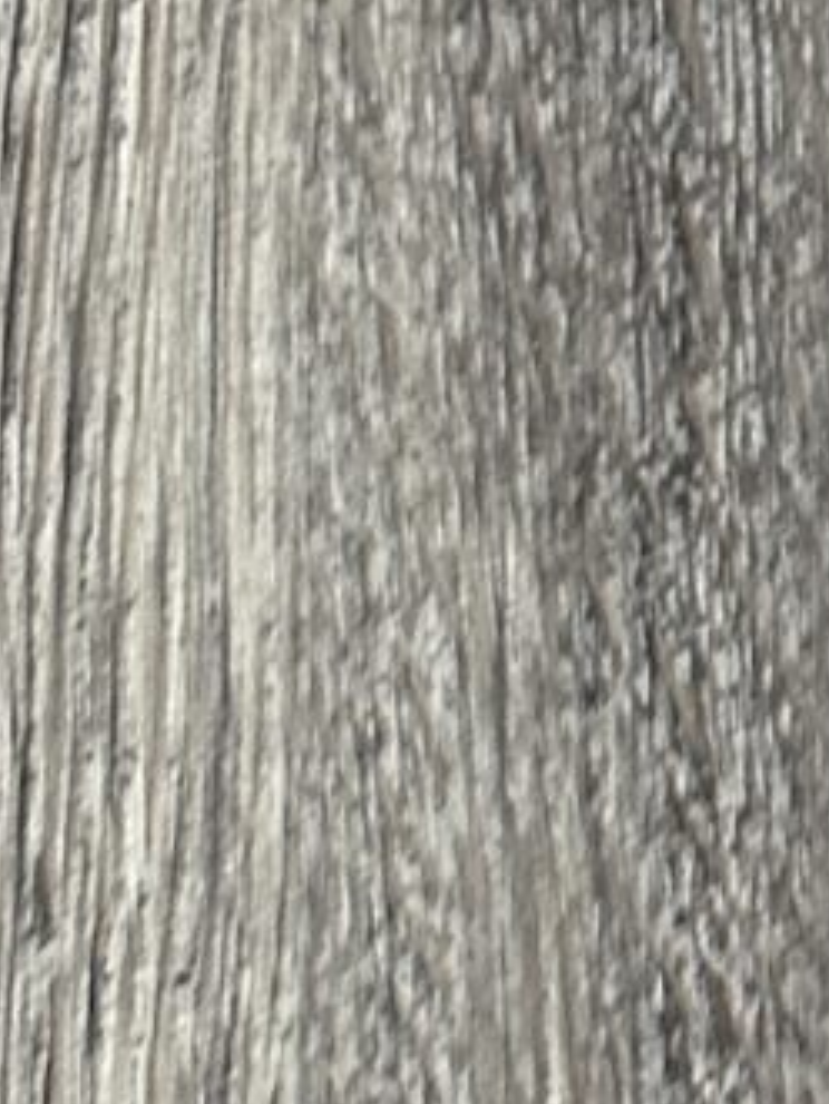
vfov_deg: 9.4
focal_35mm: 186
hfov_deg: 7.5
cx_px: 1949
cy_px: -1559
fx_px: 5932
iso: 250
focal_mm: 6.86
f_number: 1.78
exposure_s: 1/61
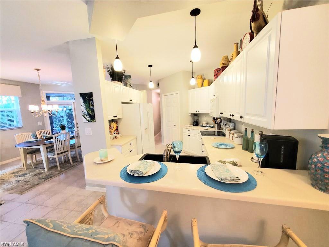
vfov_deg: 89.9
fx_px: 124
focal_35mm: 13
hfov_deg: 106.2
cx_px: 164
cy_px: 124
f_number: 2.2
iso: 400
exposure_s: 1/60.2
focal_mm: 1.8
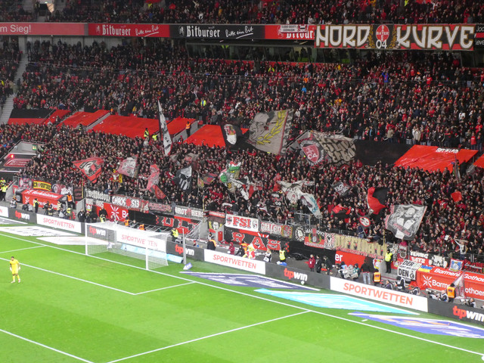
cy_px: 182
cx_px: 242
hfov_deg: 21.8
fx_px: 1258
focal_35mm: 90
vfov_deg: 16.4
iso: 800
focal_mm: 16.1
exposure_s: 1/80
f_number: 4.9
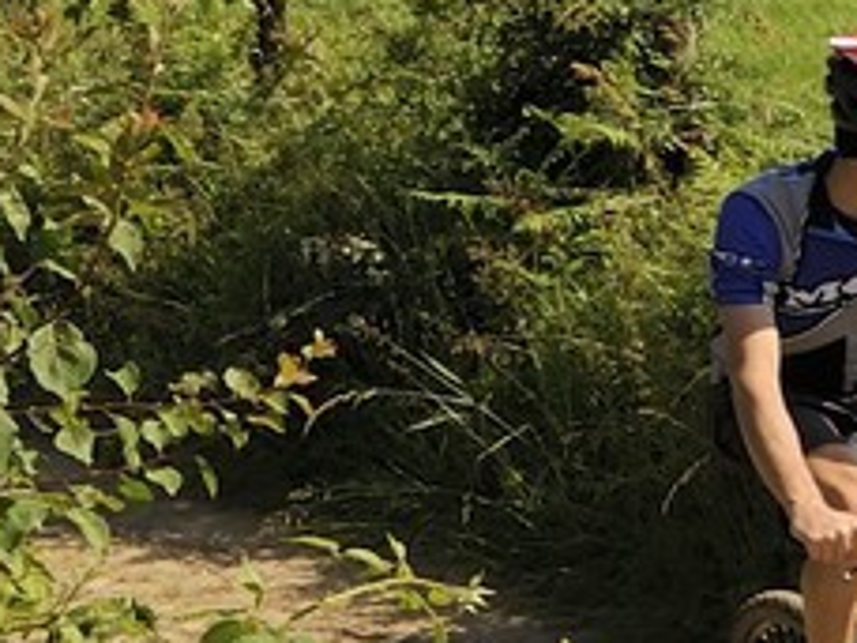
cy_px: 335
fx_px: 4011
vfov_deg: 9.2
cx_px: 2657
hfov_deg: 9.4
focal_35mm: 162
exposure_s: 1/200
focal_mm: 24
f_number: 11
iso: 200
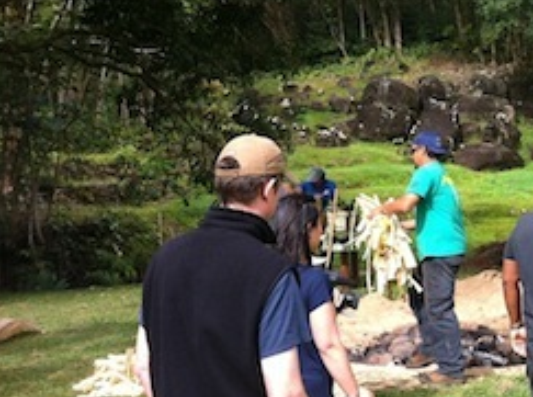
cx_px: 524
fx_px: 1106
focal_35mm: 72
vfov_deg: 20.2
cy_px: 111
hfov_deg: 25.8
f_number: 2.8
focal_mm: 3.85
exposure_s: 1/202
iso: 80
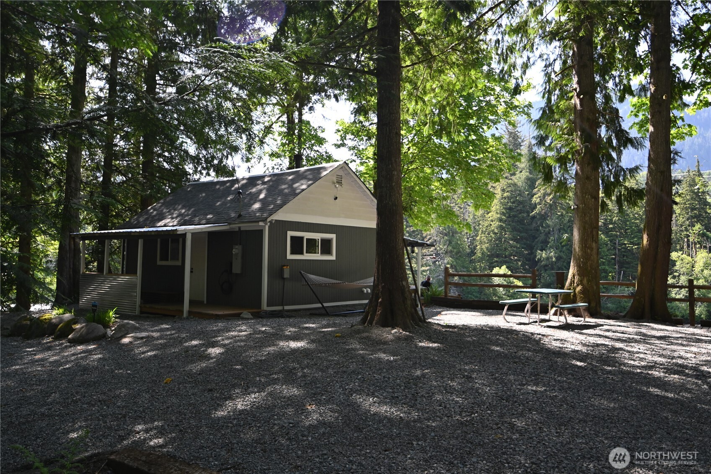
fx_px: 563
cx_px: 356
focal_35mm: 28
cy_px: 237
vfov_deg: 45.7
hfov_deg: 64.6
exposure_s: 1/250
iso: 220
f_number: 4.5
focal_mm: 19
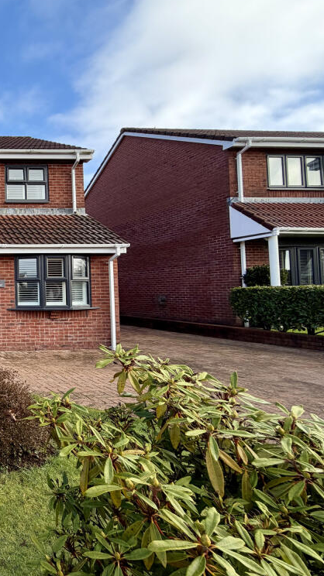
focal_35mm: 21
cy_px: 279
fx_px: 321
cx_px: -71
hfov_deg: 38.4
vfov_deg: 83.8
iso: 64
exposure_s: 1/486
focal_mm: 2.22
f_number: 2.2
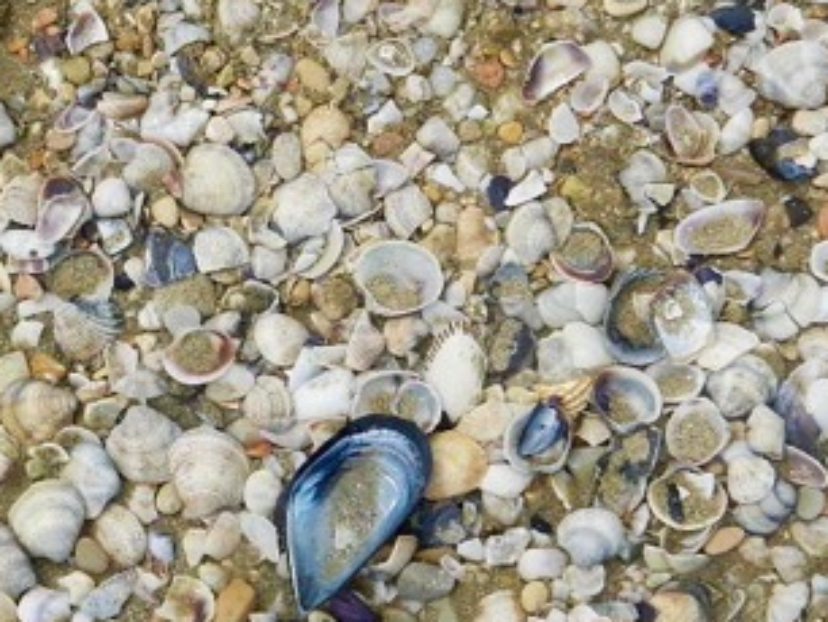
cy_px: 292
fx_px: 1652
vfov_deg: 21.3
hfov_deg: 28.1
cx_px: 384
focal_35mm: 69
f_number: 3.8
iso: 160
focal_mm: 5.9
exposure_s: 1/1600
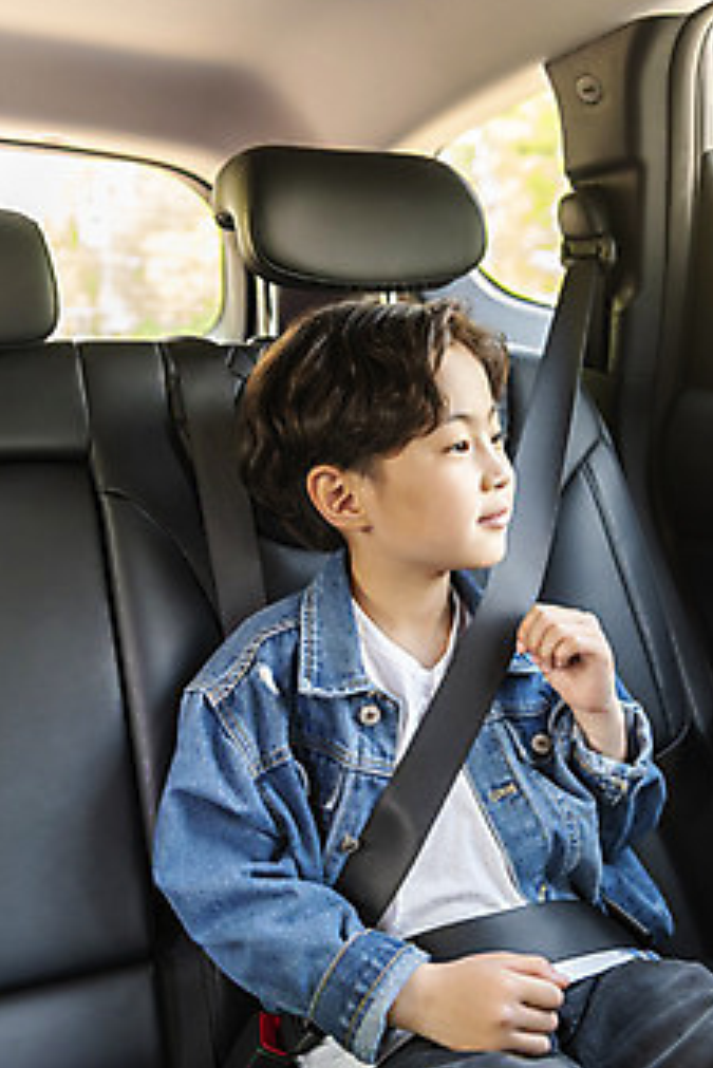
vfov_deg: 50.6
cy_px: 586
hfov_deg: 35.1
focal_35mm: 38
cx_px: 391
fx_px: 1128
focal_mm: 32
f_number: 2.8
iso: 640
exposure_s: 1/80
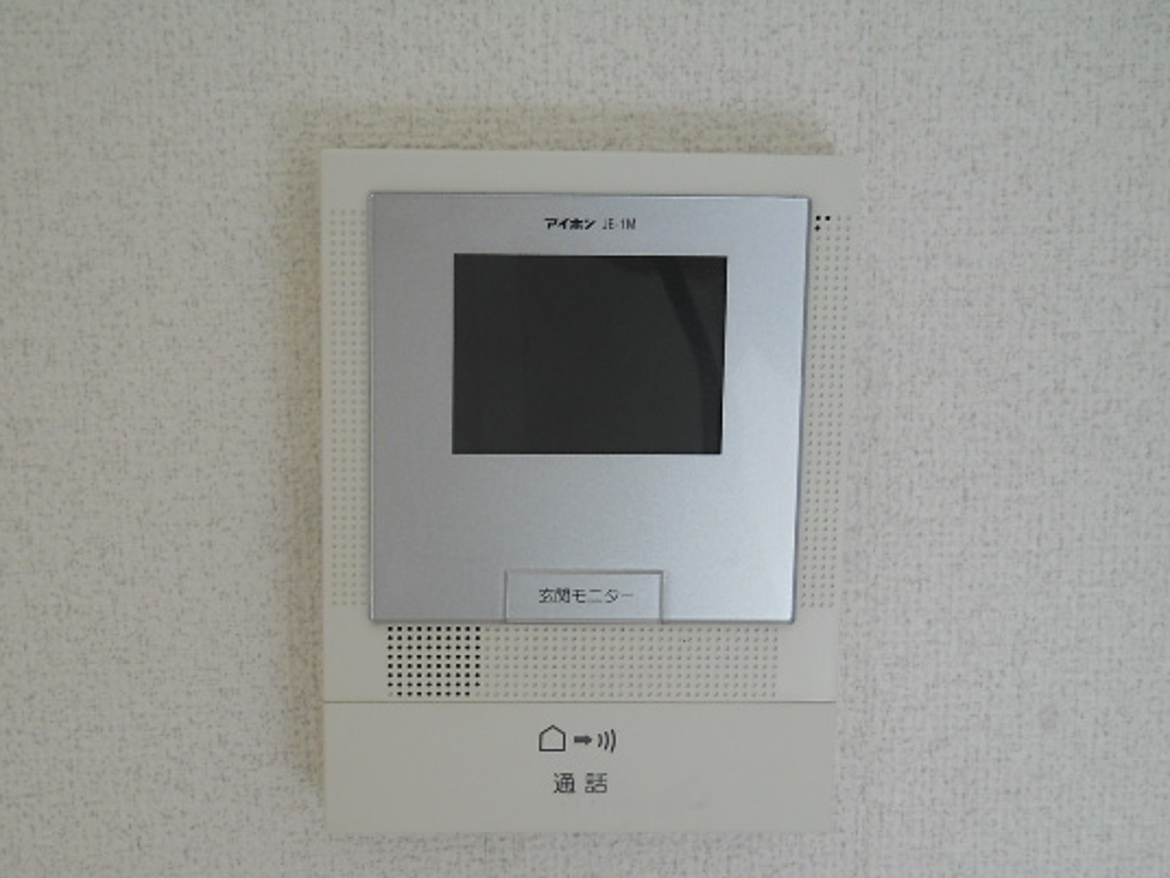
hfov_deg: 38.8
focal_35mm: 49
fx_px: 1656
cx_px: 504
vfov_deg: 29.6
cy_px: 518
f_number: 3.1
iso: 80
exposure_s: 1/125
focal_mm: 6.72
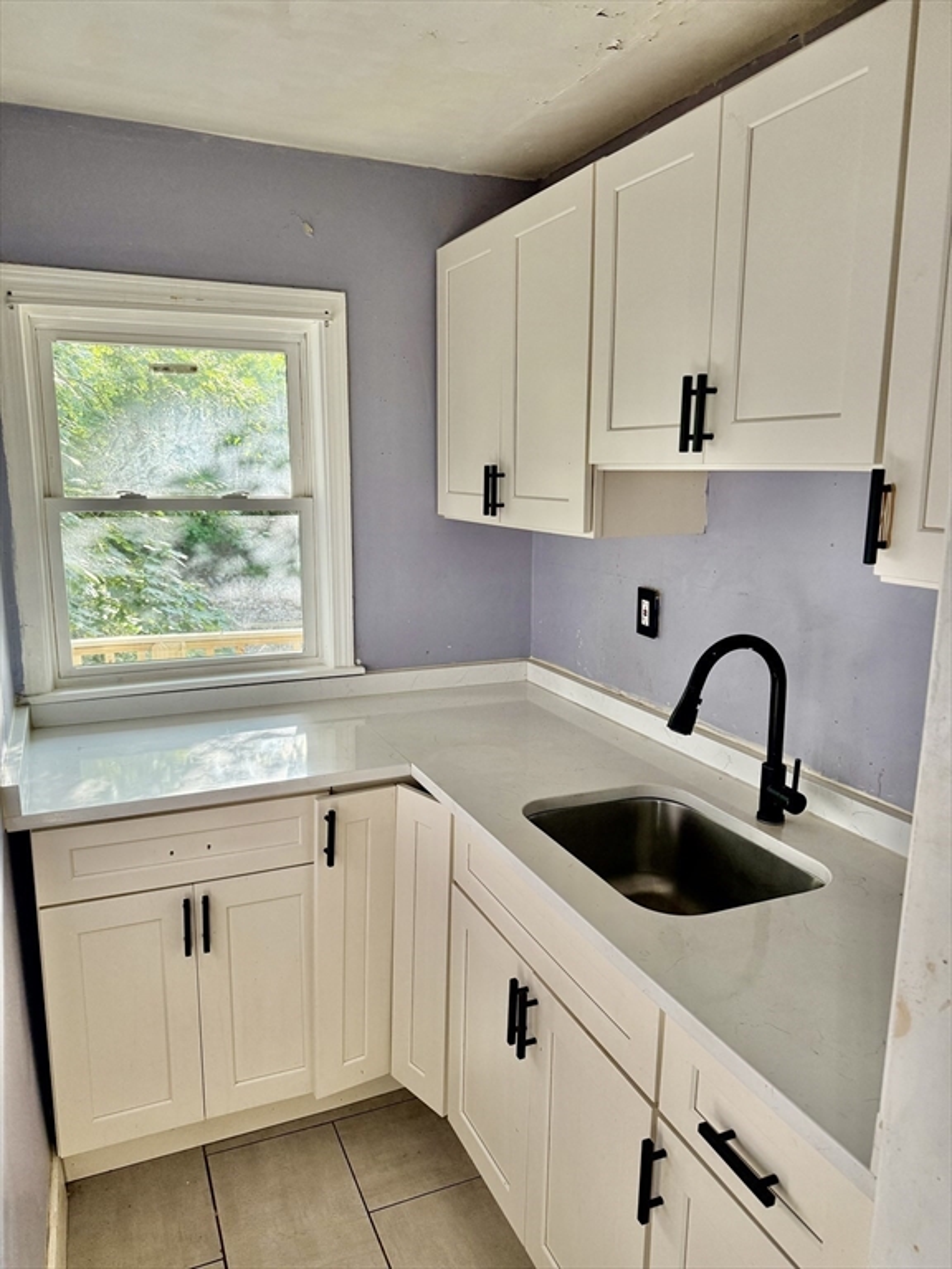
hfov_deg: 56.8
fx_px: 880
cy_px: 634
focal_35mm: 24
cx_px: 476
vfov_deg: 71.6
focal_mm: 6.76
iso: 200
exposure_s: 1/134
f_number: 1.78
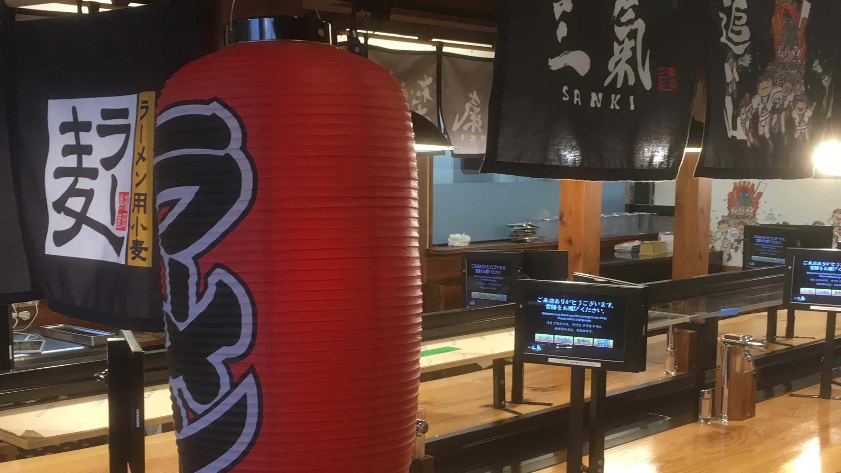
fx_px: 1160
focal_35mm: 52
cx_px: 451
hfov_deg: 39.8
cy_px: 334
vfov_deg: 22.9
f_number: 2.2
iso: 64
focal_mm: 4.15
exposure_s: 1/30
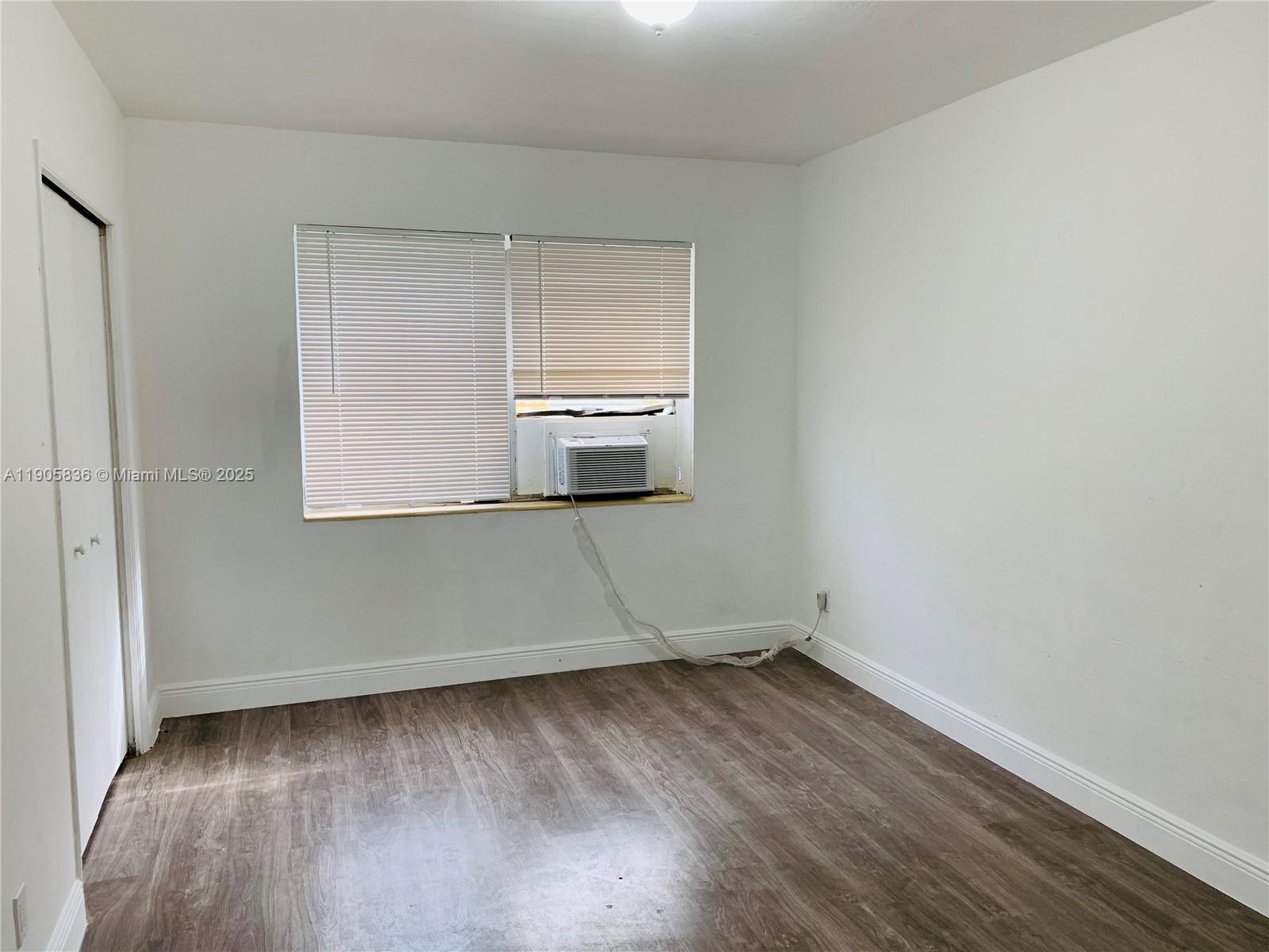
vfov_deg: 53.1
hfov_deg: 67.3
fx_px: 953
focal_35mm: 26
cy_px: 476
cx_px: 634
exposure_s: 1/114
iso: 100
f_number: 1.8
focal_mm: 4.25
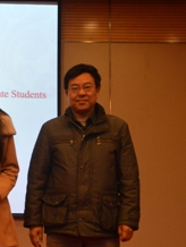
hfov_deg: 12.7
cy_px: 191
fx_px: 787
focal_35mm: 110
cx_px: -101
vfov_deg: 17.7
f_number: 4
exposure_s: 1/60
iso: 800
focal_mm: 26
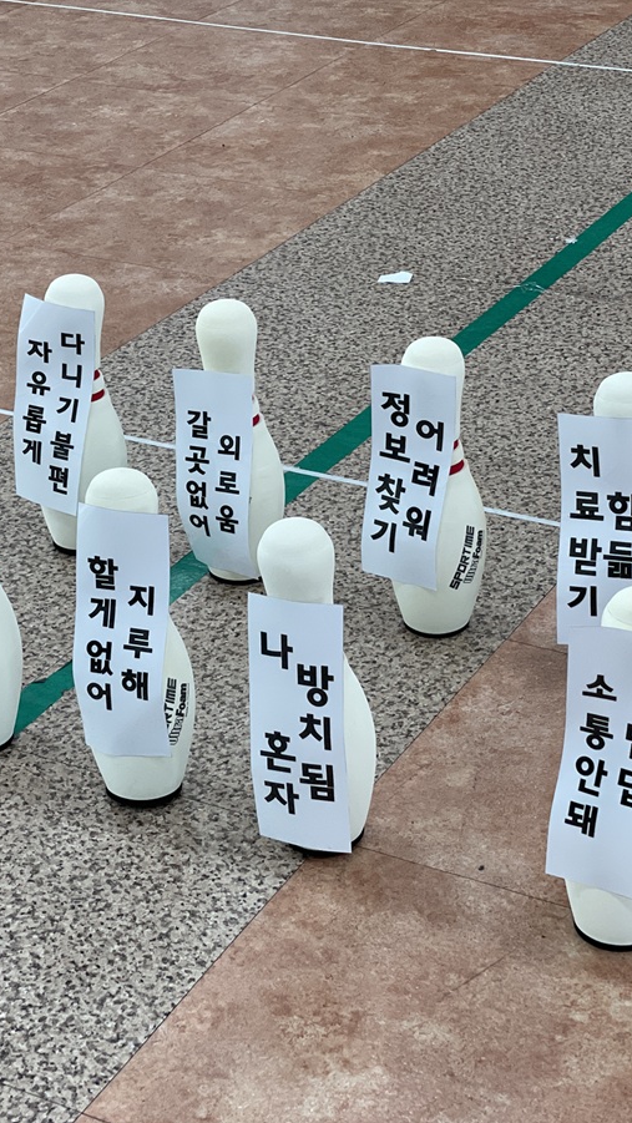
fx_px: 2264
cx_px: 280
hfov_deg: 15.9
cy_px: 560
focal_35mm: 76
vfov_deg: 27.9
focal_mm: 6
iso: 100
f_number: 2
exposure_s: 1/120
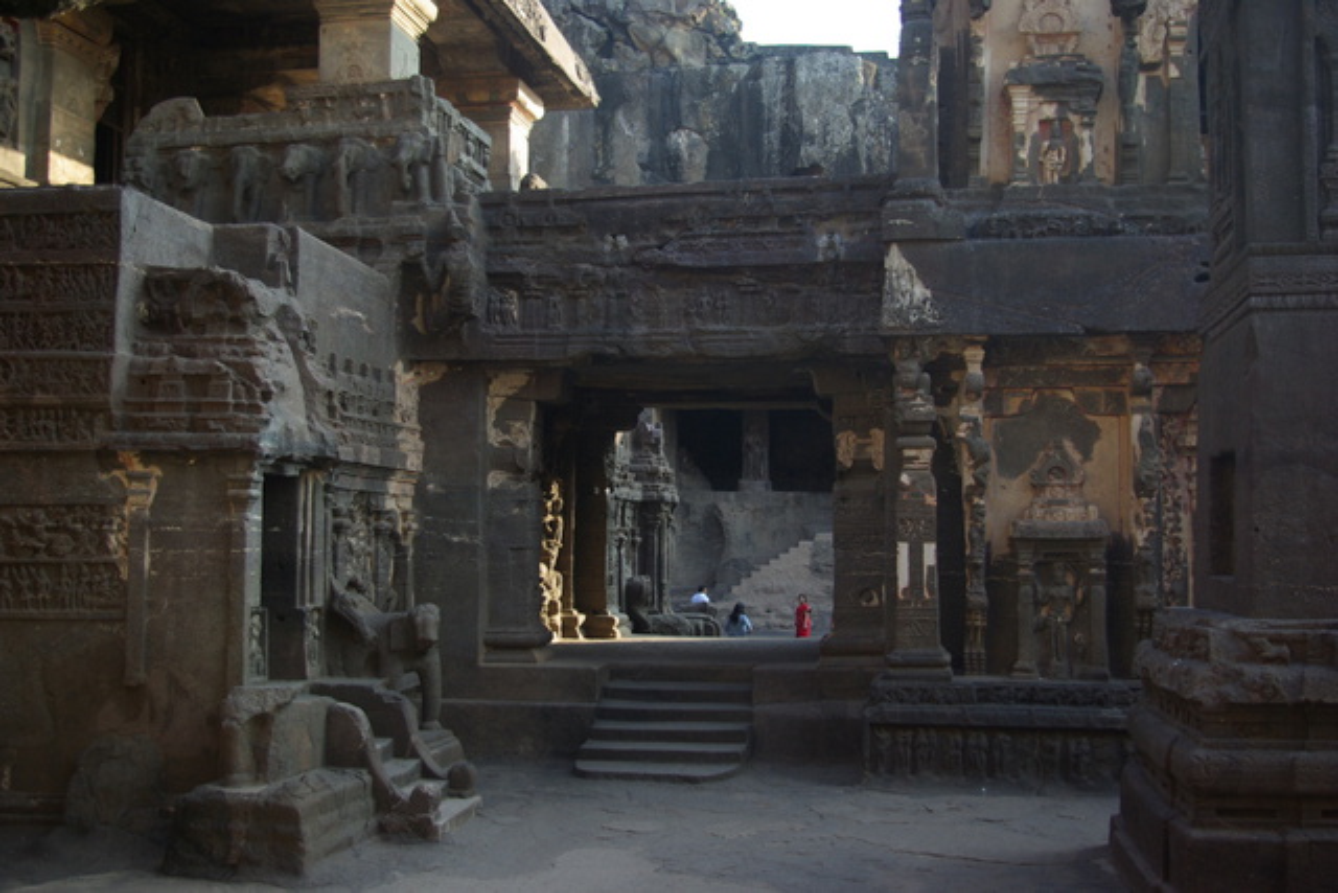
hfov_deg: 49.5
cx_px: 669
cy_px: 446
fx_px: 1450
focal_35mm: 39
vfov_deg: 34.2
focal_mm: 26
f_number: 4
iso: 200
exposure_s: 1/45
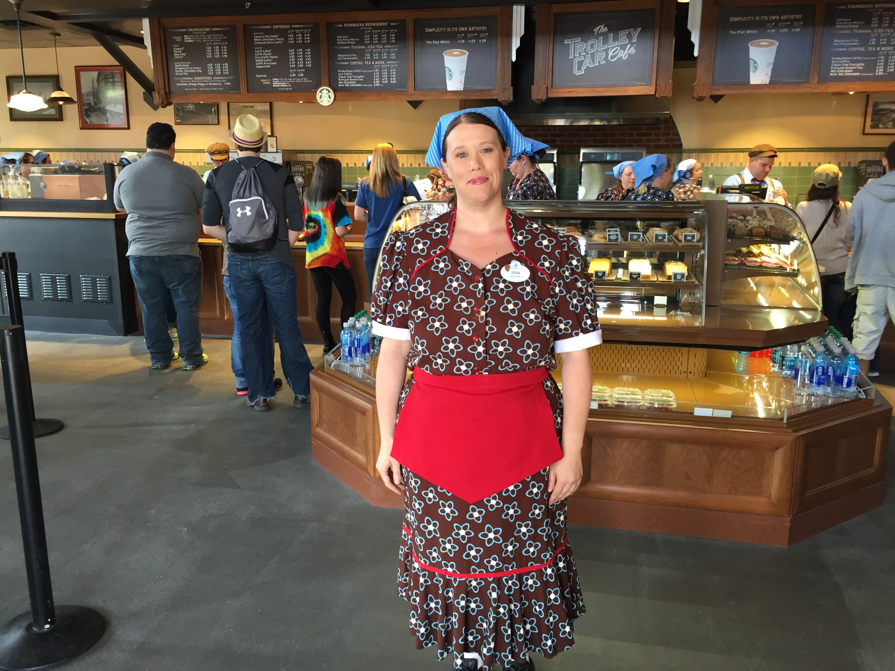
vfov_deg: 48.2
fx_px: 750
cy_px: 336
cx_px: 448
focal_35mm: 29
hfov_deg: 61.7
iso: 80
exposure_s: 1/30
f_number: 2.2
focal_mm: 4.15
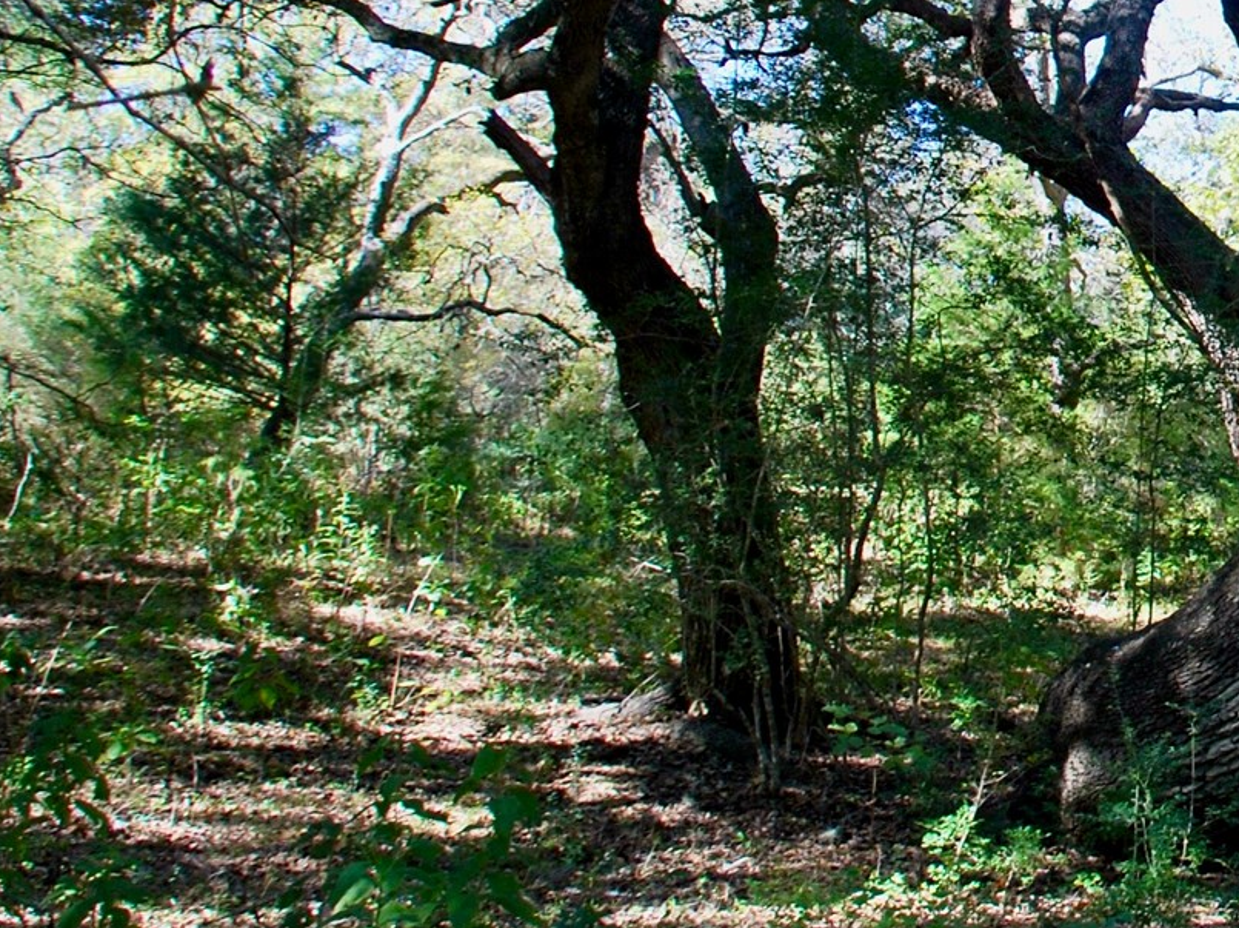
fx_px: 2504
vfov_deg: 20.5
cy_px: 55
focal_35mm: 70
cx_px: 1606
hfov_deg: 24.3
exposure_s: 1/125
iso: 200
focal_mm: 18
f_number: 5.6
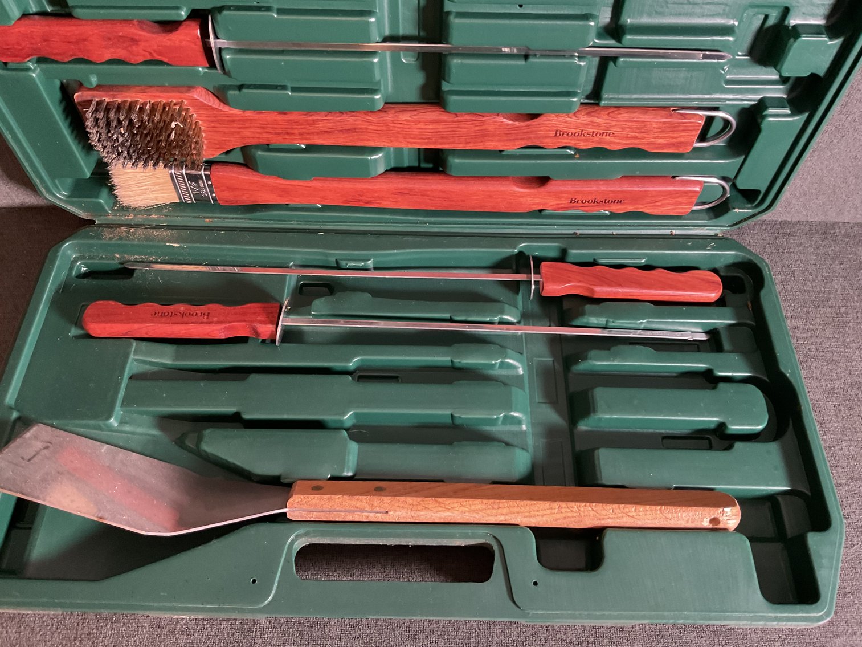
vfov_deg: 48.2
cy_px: 324
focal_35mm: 29
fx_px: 722
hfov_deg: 61.7
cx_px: 431
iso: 250
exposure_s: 1/40
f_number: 1.8
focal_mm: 3
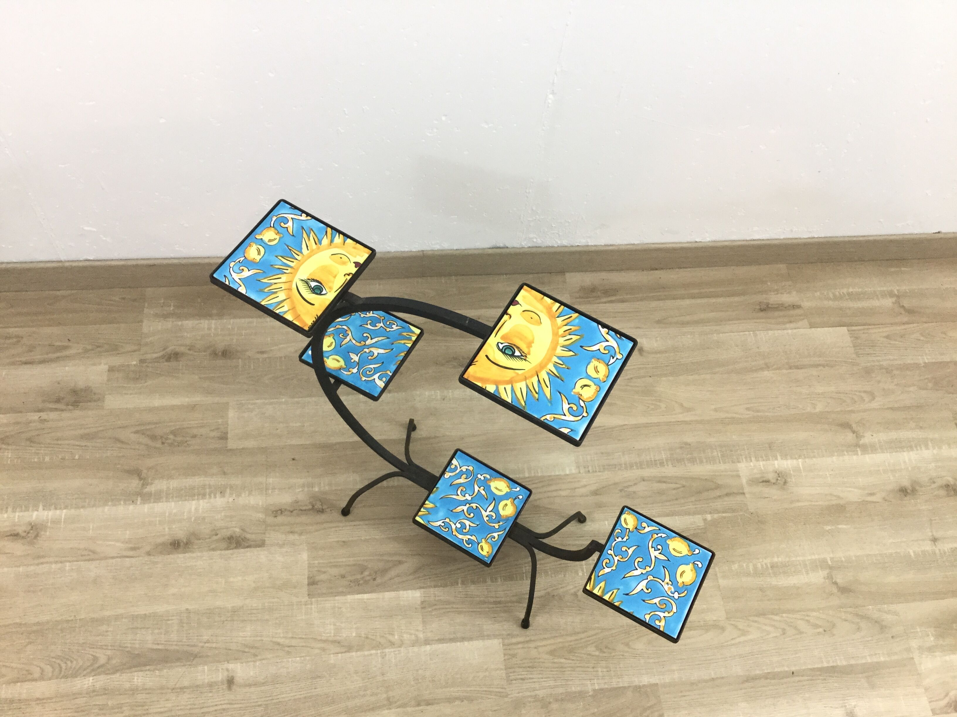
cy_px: 358
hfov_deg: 58.4
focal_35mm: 31
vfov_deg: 45.4
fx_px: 857
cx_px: 478
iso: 100
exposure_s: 1/33
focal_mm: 3.3
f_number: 2.4
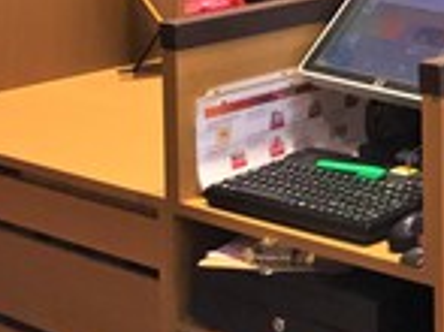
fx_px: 1564
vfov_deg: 11.3
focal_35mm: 122
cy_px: -275
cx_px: 862
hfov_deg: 13.9
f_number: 2.2
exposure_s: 1/40
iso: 32
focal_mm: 4.15
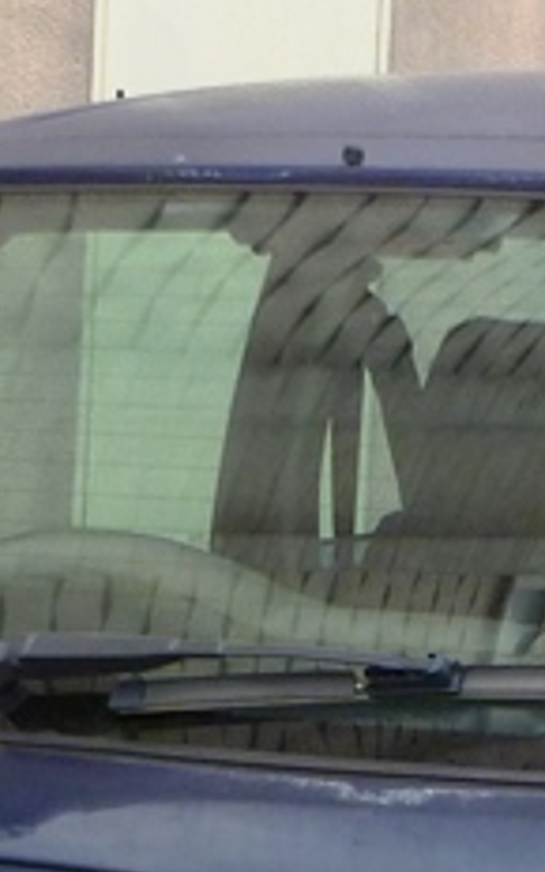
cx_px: 545
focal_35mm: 150
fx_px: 3565
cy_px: 951
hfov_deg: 8.7
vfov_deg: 13.7
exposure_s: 1/250
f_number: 3.5
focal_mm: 5.7
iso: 160
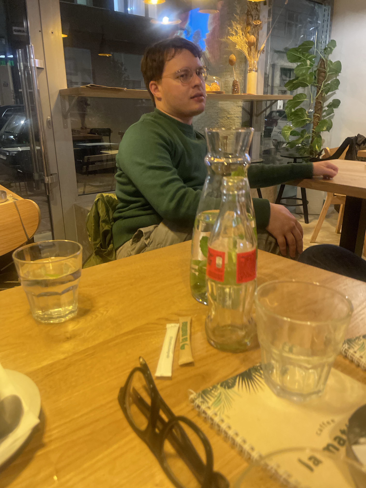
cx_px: 183
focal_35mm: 26
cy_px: 244
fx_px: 367
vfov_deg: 67.3
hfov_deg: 53.1
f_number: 1.6
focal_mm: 4.2
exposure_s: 1/33
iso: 320
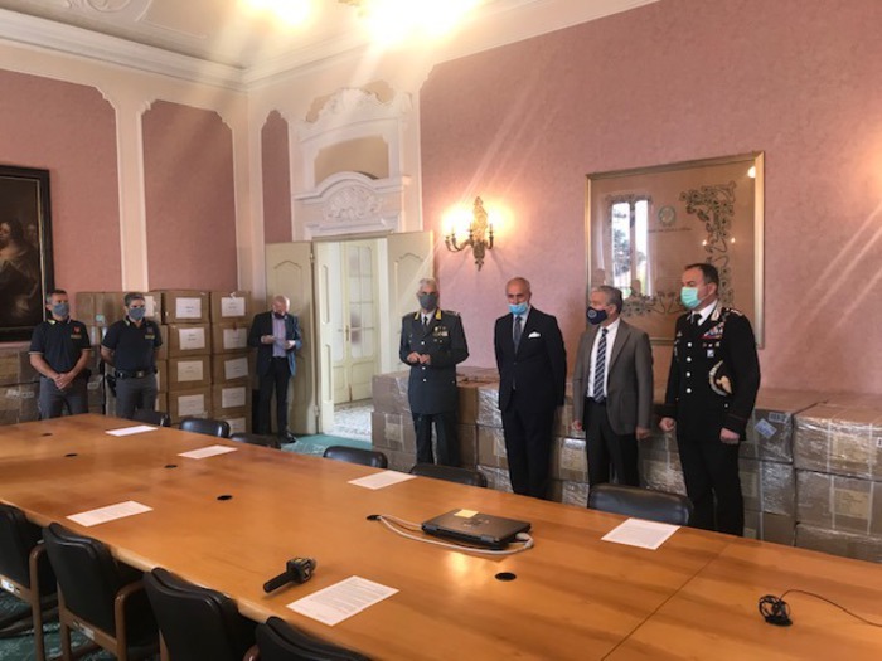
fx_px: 713
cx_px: 441
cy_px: 330
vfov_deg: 49.7
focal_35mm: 28
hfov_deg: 63.4
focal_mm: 3.99
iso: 32
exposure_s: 1/33
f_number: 1.8
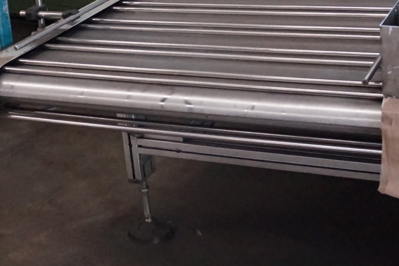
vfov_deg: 16.3
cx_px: 150
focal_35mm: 76
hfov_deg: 26.6
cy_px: -142
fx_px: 842
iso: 3200
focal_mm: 16
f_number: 3.5
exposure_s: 1/100
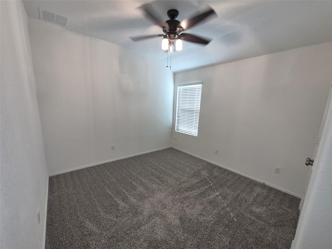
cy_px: 124
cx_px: 166
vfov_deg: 89.9
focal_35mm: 13
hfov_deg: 106.2
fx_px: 125
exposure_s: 1/60
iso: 160
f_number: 2.2
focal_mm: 1.74
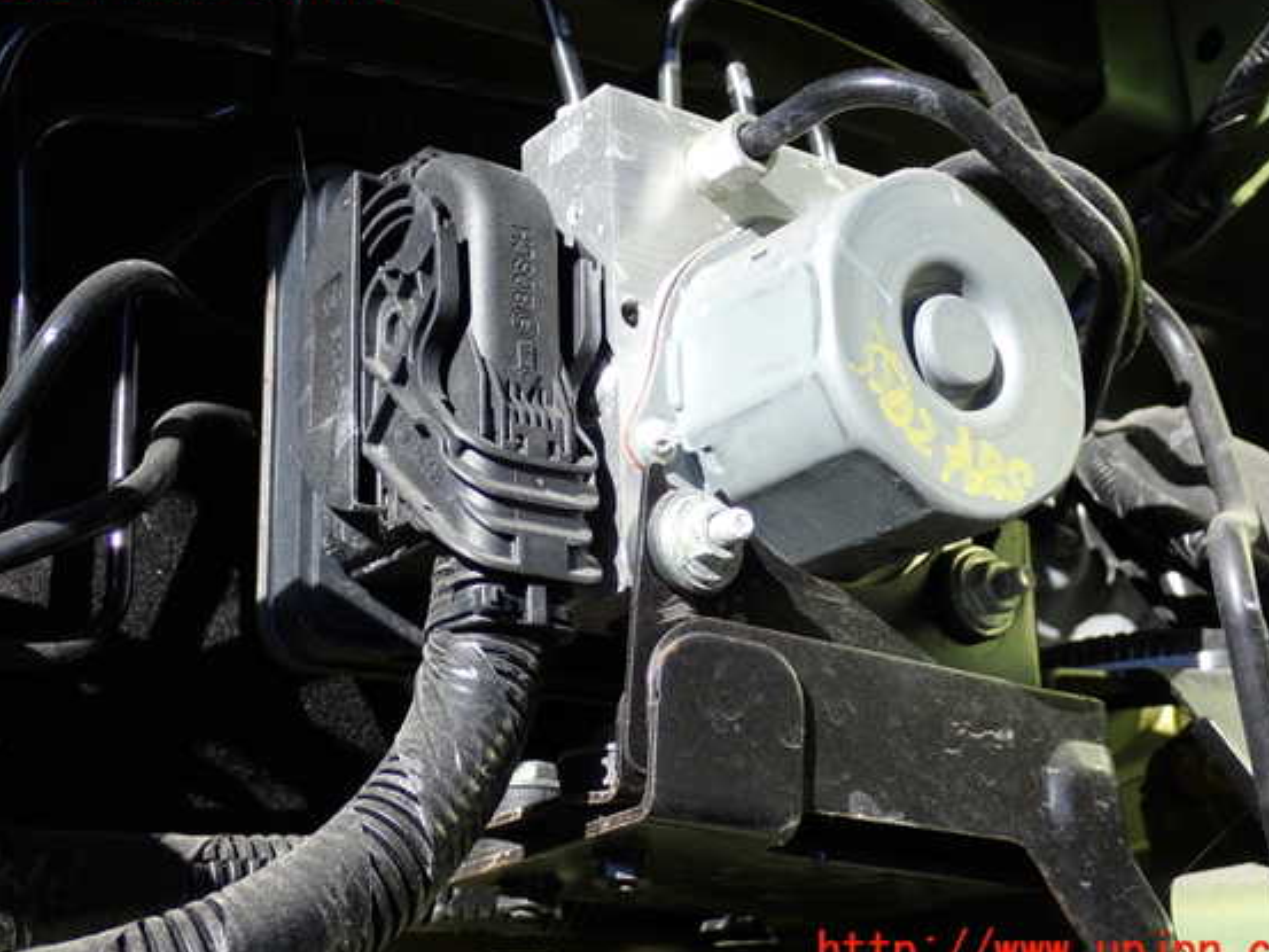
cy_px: 466
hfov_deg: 37.5
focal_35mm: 51
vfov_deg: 28.6
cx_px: 647
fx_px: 1870
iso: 100
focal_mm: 8.4
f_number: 3.1
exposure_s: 1/400
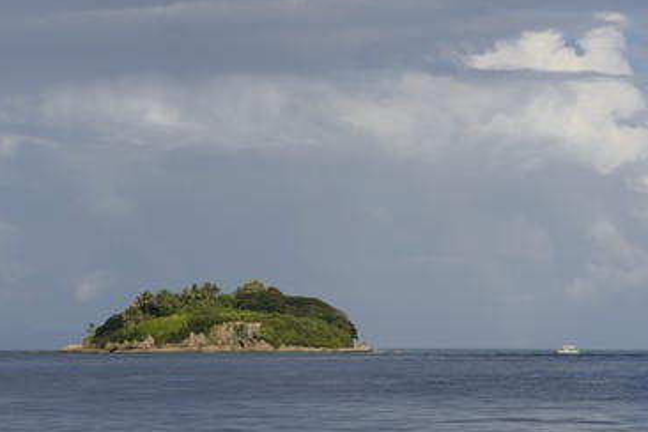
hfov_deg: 14.6
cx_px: 368
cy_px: 228
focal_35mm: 140
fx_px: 2520
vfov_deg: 9.8
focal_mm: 122
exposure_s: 1/250
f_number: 11
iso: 100
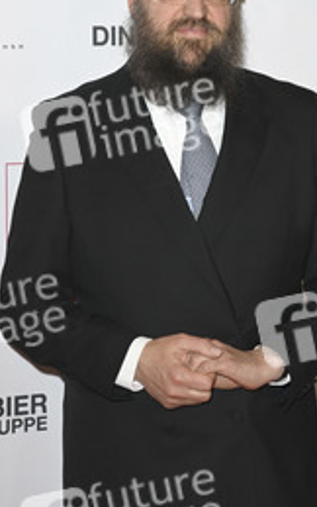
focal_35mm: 135
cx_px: 178
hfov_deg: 9.7
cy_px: 223
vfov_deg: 15.5
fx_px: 1865
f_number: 5.6
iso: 500
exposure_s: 1/250
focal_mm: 86
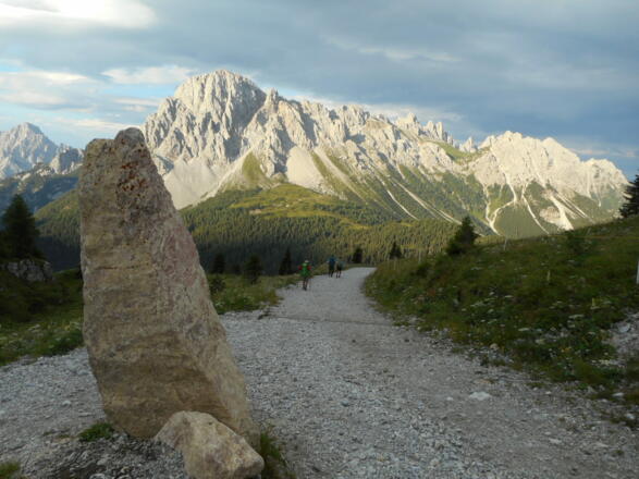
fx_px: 461
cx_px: 320
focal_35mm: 25
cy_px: 240
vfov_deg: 54.9
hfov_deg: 69.4
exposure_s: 1/320
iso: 80
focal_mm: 4.5
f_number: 3.7
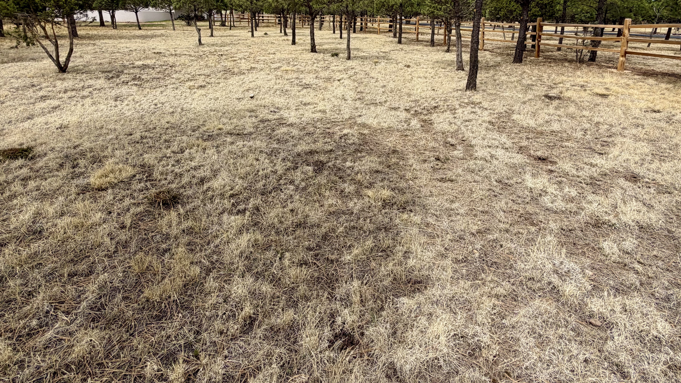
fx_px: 361
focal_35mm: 20
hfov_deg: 86.5
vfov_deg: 52.1
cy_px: 73
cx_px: 360
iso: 20
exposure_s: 1/985
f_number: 2.2
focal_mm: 2.22
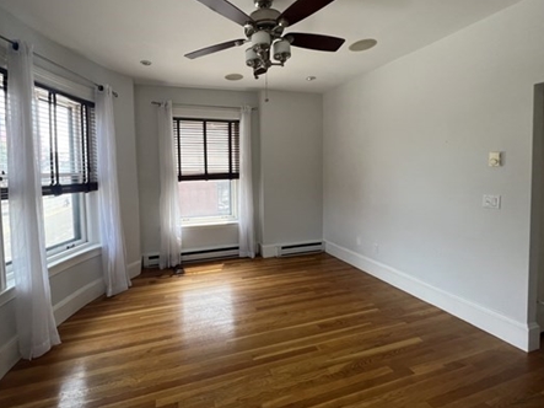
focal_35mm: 15
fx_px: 236
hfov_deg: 97.6
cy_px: 182
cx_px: 236
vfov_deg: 81.4
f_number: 1.8
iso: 40
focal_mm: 1.57
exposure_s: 1/99
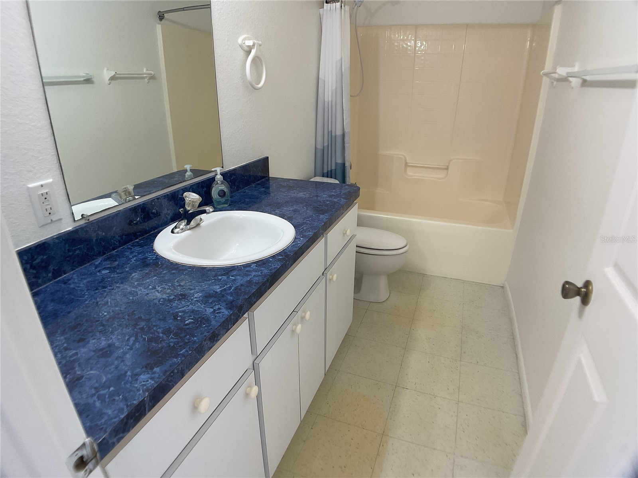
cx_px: 319
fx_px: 534
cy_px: 239
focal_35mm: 29
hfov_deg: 61.7
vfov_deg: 48.2
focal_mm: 3
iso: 40
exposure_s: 1/60
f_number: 1.8
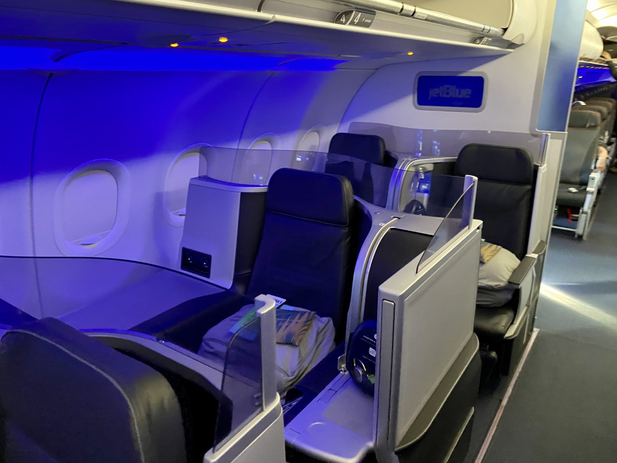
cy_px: 232
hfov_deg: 67.3
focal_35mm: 26
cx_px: 308
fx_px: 463
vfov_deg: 53.1
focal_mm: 4.25
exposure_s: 1/28
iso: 640
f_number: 1.8
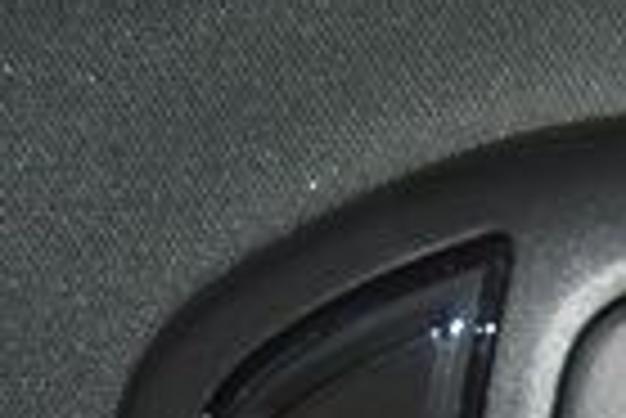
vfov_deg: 10.2
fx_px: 2158
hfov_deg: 15.3
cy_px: 829
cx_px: 919
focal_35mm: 124
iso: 450
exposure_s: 1/30
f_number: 3.5
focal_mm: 18
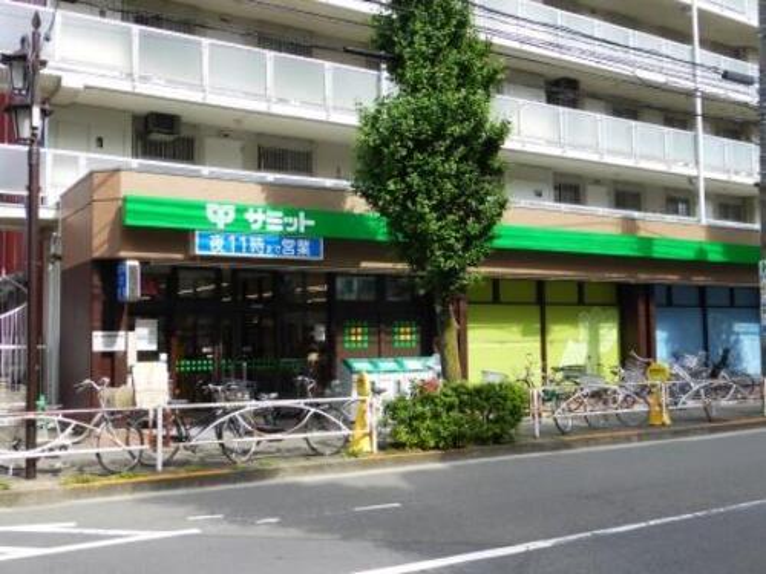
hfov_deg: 52.6
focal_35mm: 35
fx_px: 774
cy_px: 287
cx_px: 383
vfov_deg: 40.7
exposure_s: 1/250
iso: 100
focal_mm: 6.1
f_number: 3.7
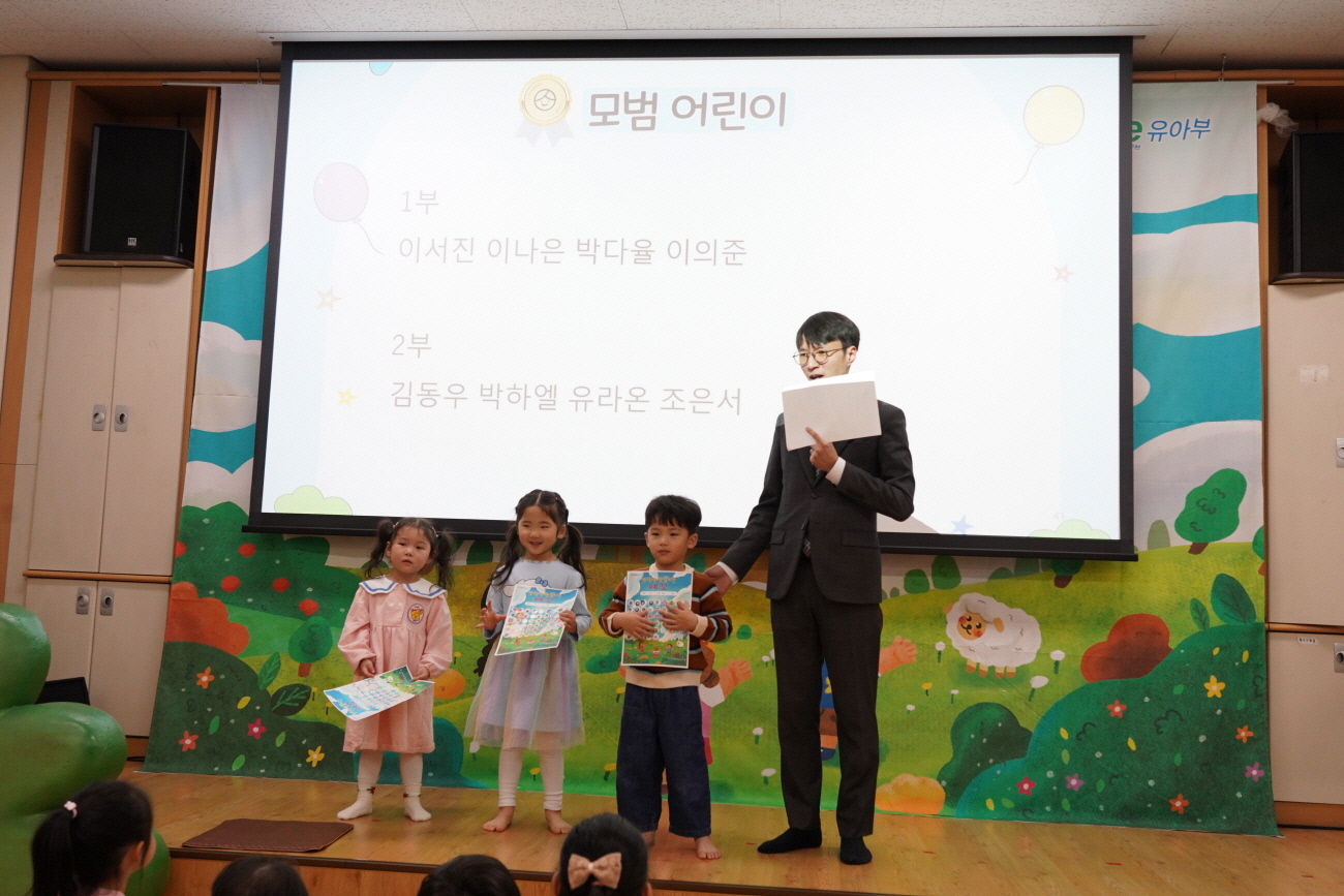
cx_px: 672
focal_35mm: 34
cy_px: 448
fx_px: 1269
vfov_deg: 38.9
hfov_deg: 55.8
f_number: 5.6
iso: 2500
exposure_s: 1/200
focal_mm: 34
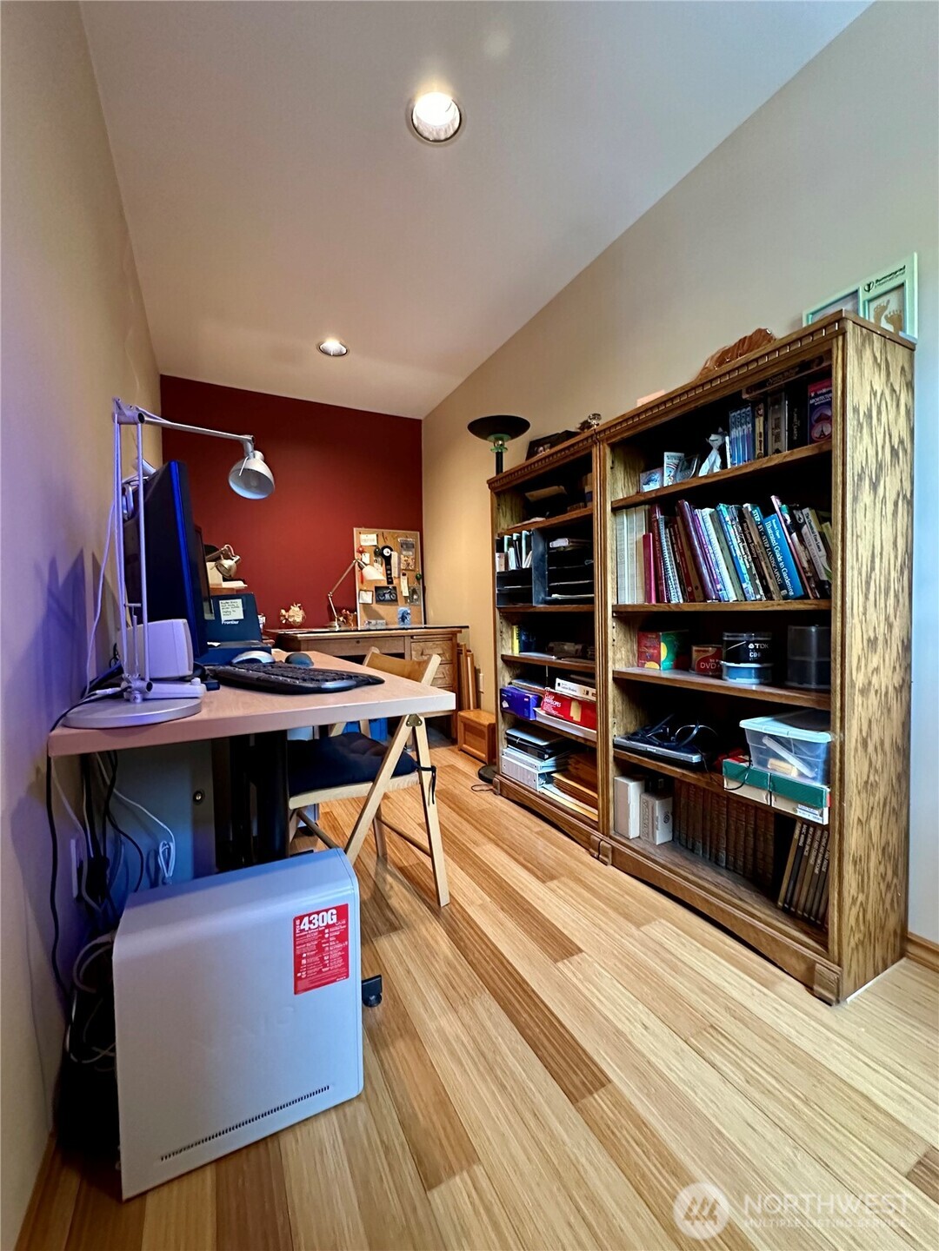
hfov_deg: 85.7
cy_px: 626
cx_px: 470
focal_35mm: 14
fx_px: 506
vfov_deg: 102.1
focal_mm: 2.22
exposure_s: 1/60
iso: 1000
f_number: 2.2
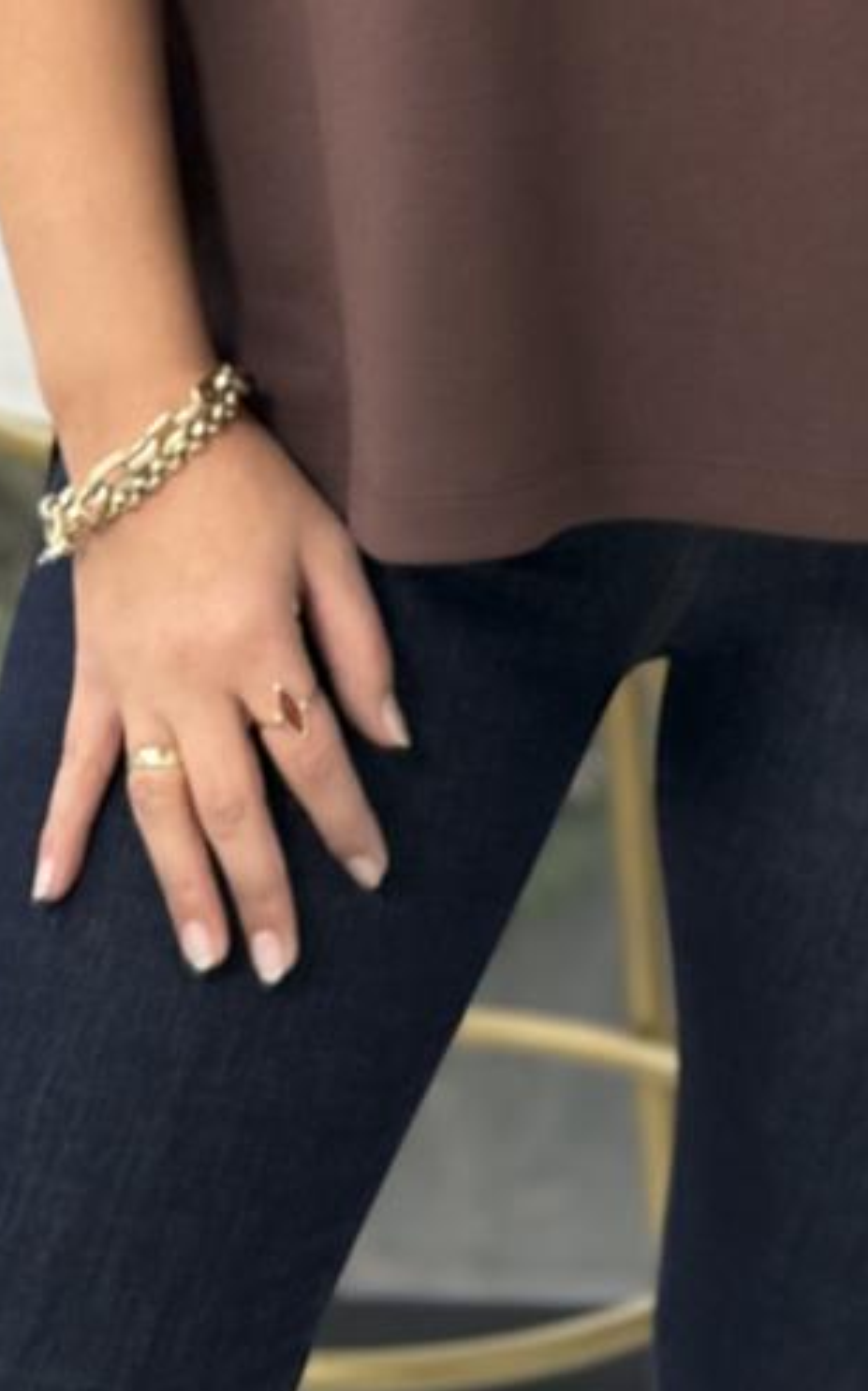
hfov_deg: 9.5
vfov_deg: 14.6
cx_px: 795
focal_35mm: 137
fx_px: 5190
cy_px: -445
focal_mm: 6.76
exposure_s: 1/248
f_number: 1.78
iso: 80
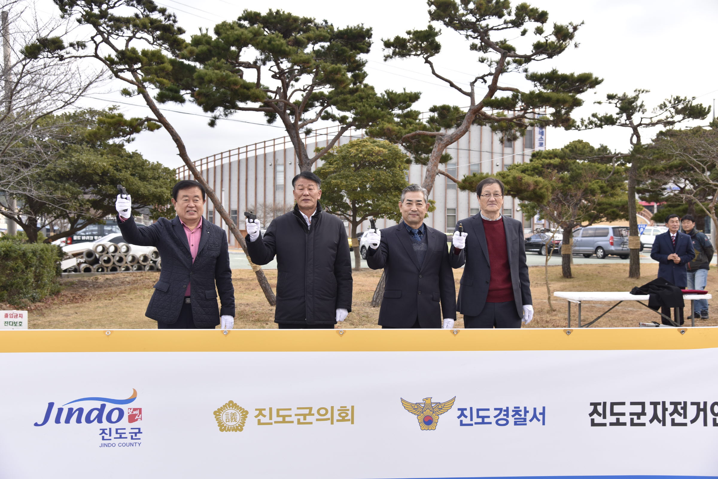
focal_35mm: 38
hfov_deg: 50.7
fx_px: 758
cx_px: 359
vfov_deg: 35.1
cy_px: 240
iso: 200
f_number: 5
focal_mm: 38
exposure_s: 1/160
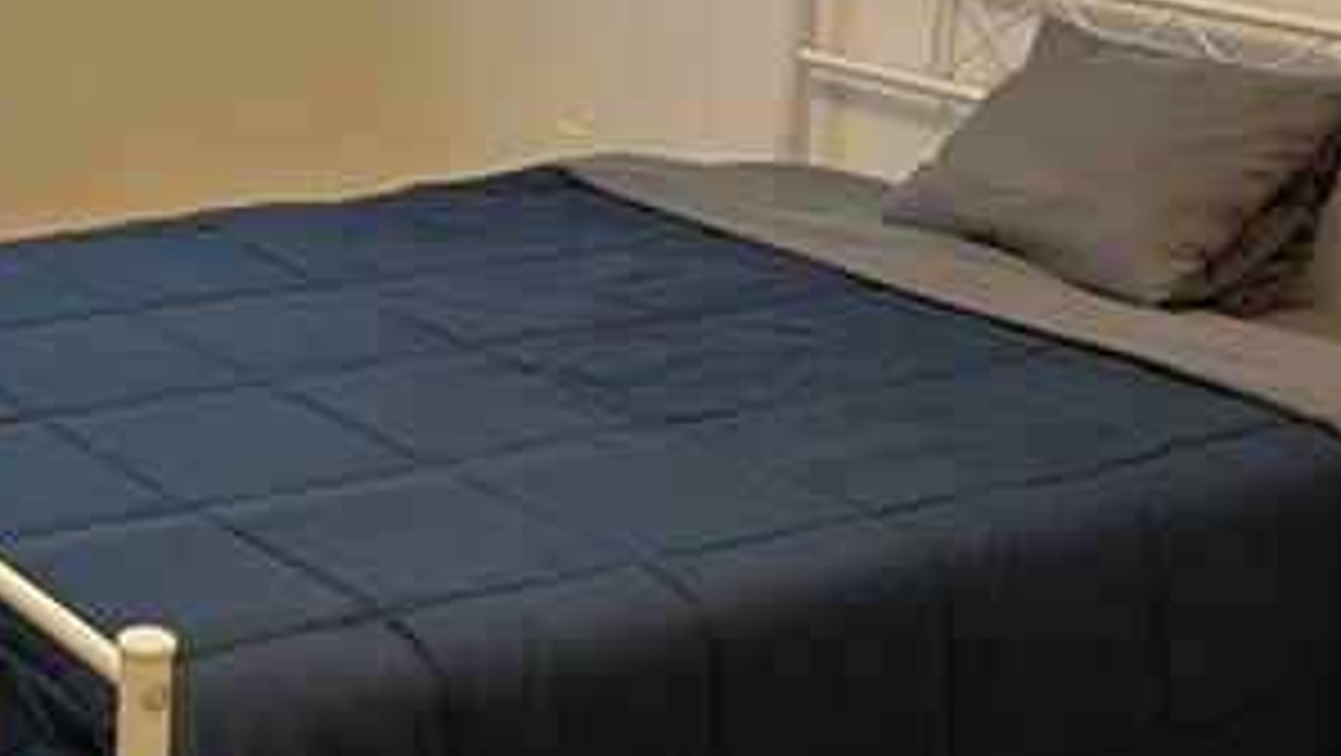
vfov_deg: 16.5
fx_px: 2597
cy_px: 171
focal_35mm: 73
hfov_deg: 28.0
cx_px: 162
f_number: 1.6
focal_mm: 5.1
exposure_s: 1/60
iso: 200
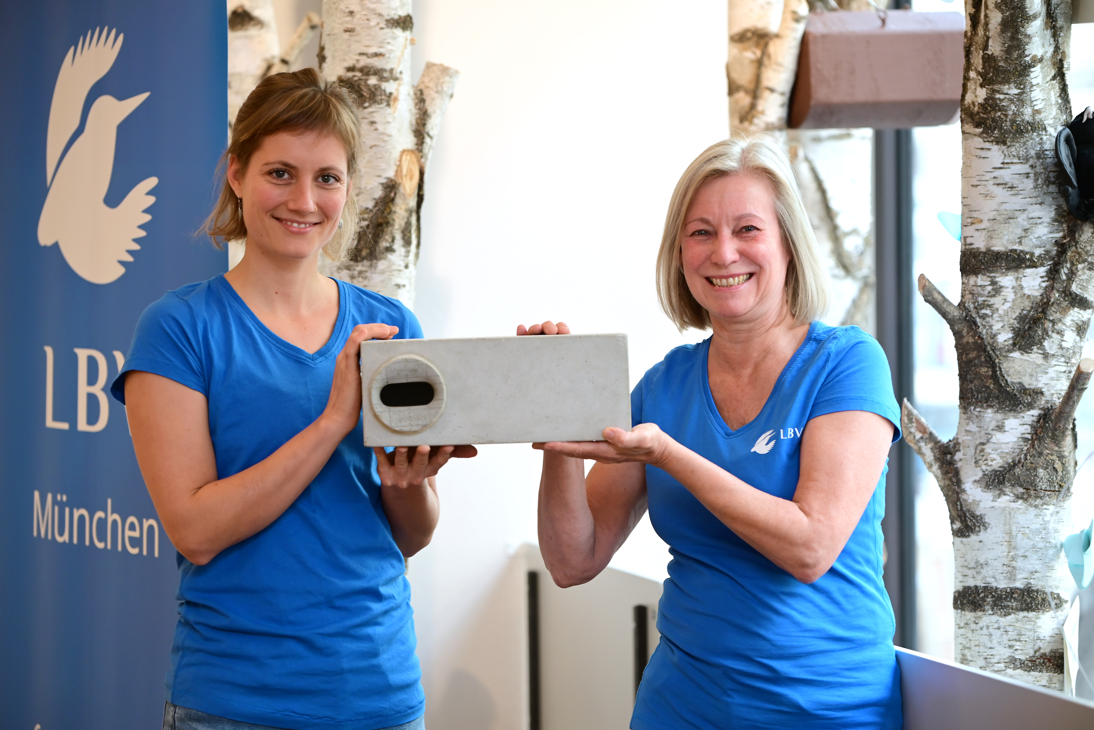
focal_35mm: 116
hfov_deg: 17.6
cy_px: 365
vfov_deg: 11.8
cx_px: 547
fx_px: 3526
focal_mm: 116
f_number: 3.2
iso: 800
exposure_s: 1/160
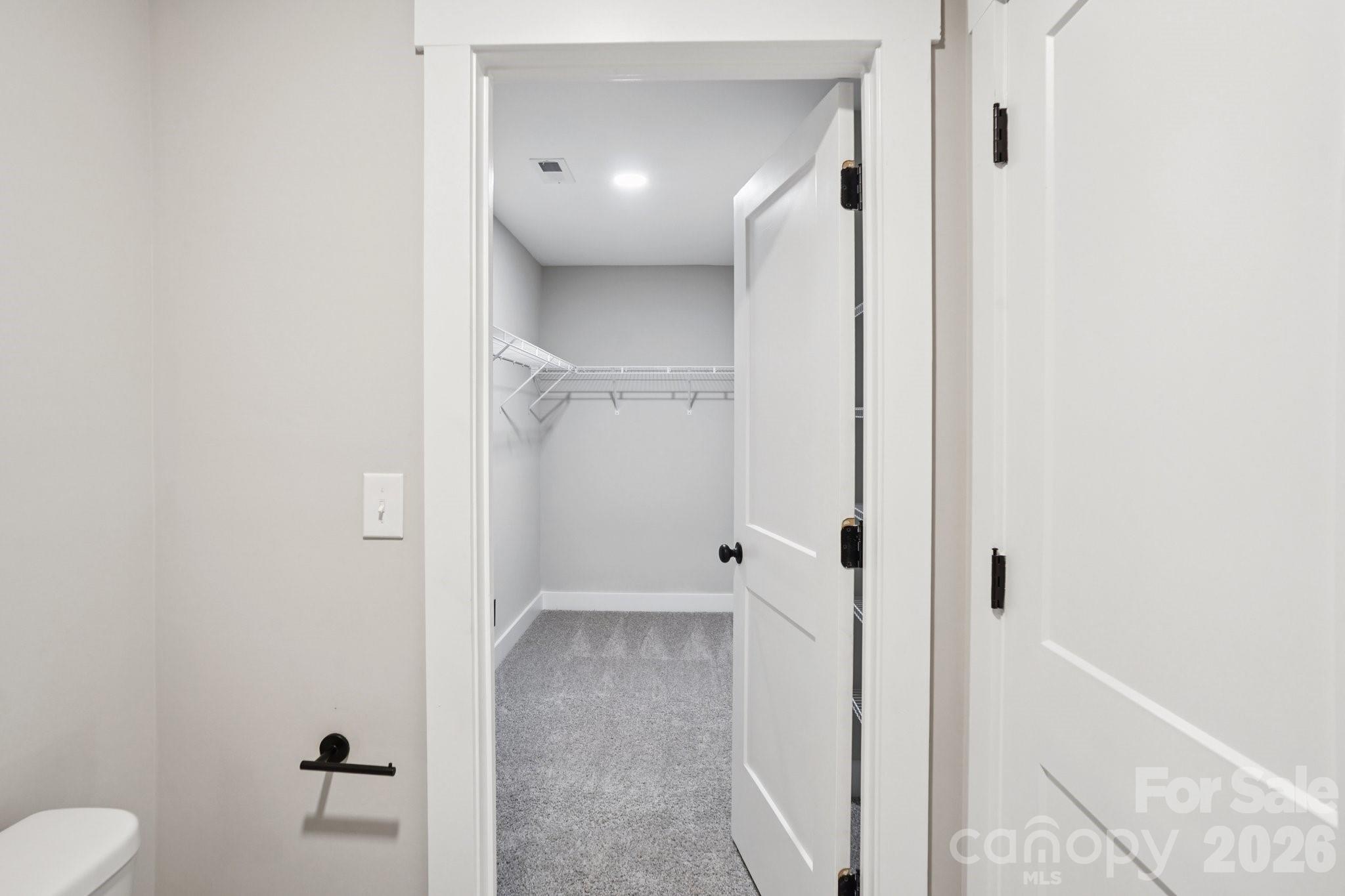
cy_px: 448
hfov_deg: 90.0
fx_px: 672
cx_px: 672
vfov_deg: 67.4
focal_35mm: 18
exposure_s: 1/8
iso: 400
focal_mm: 18
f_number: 8
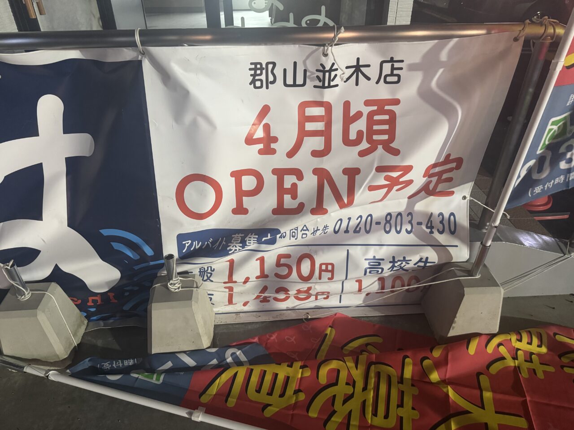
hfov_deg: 71.6
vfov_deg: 56.8
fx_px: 398
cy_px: 215
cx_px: 287
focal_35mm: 24
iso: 640
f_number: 1.78
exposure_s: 1/33
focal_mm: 6.76
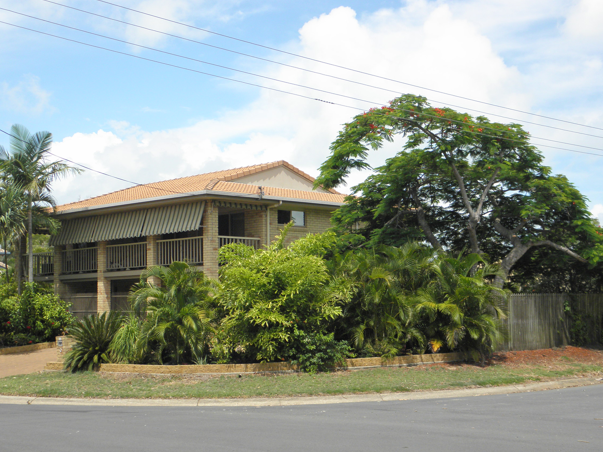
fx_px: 871
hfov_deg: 38.2
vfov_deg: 29.1
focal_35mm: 50
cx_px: 319
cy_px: 250
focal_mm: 7.9
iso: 100
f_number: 7.8
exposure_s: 1/200
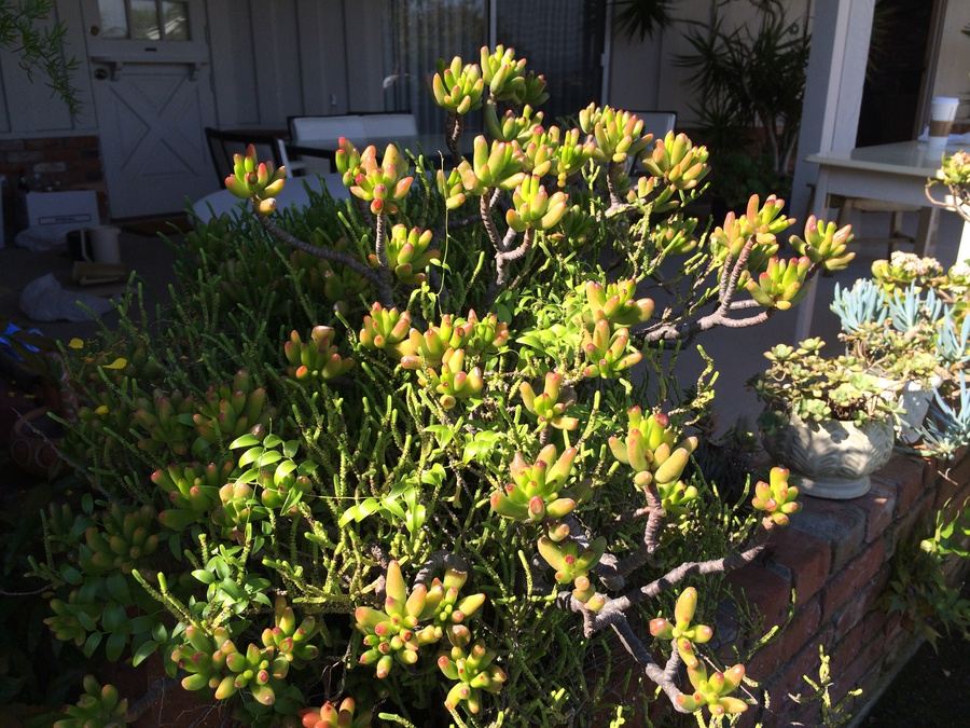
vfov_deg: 46.8
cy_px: 364
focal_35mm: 30
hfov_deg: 60.0
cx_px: 485
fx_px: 841
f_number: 2.2
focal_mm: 4.12
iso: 32
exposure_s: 1/892
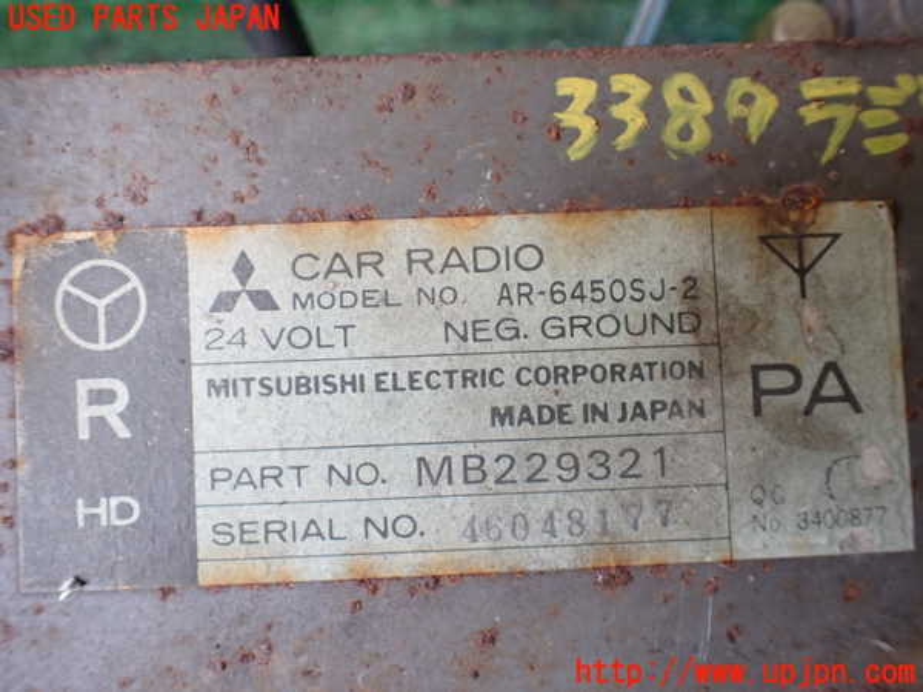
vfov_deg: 46.8
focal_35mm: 30
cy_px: 346
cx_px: 462
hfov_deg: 60.0
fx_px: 800
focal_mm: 5.4
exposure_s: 1/125
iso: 320
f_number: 2.3
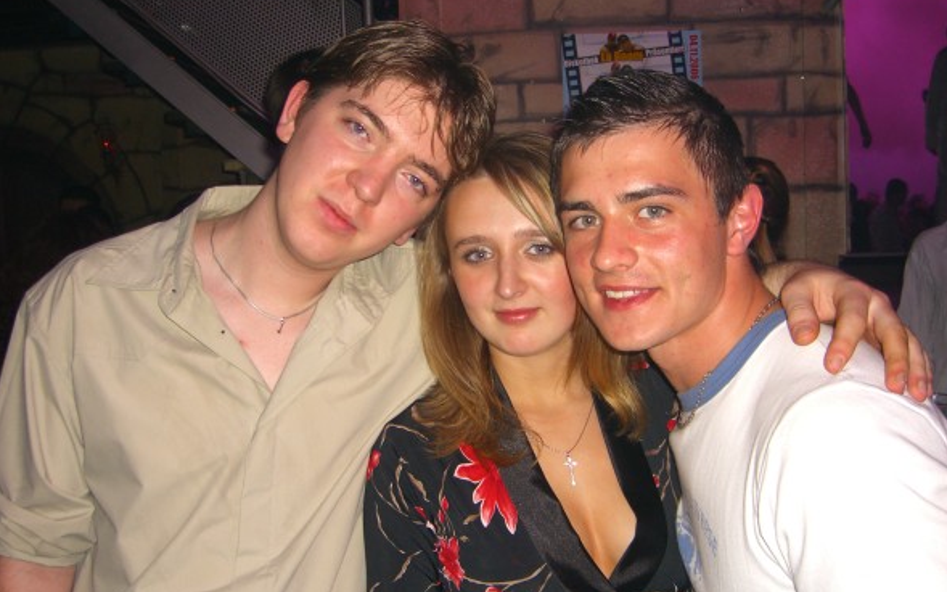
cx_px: 479
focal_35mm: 41
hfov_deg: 48.2
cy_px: 319
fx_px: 1058
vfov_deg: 31.2
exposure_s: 1/60
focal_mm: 7.9
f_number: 2.8
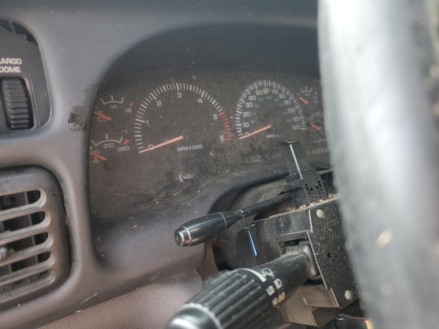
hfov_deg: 67.3
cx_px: 220
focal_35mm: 26
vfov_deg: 53.1
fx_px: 330
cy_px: 164
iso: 52
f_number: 1.5
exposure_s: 1/60.2
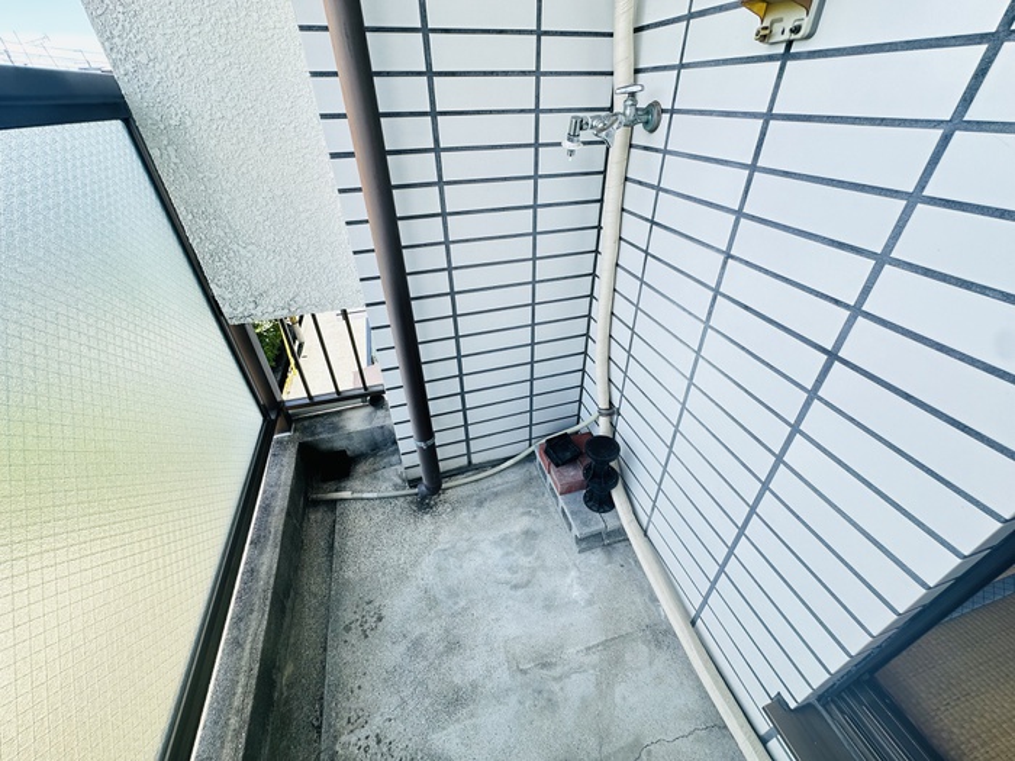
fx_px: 411
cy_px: 380
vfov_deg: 85.7
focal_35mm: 14
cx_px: 508
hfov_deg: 102.1
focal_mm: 2.22
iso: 40
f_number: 2.2
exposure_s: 1/207
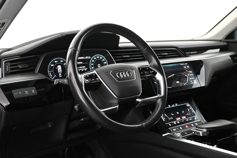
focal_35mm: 38
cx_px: 118
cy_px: 79
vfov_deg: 35.5
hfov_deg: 51.3
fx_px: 247
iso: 1600
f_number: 4.2
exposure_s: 1/13
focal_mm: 25
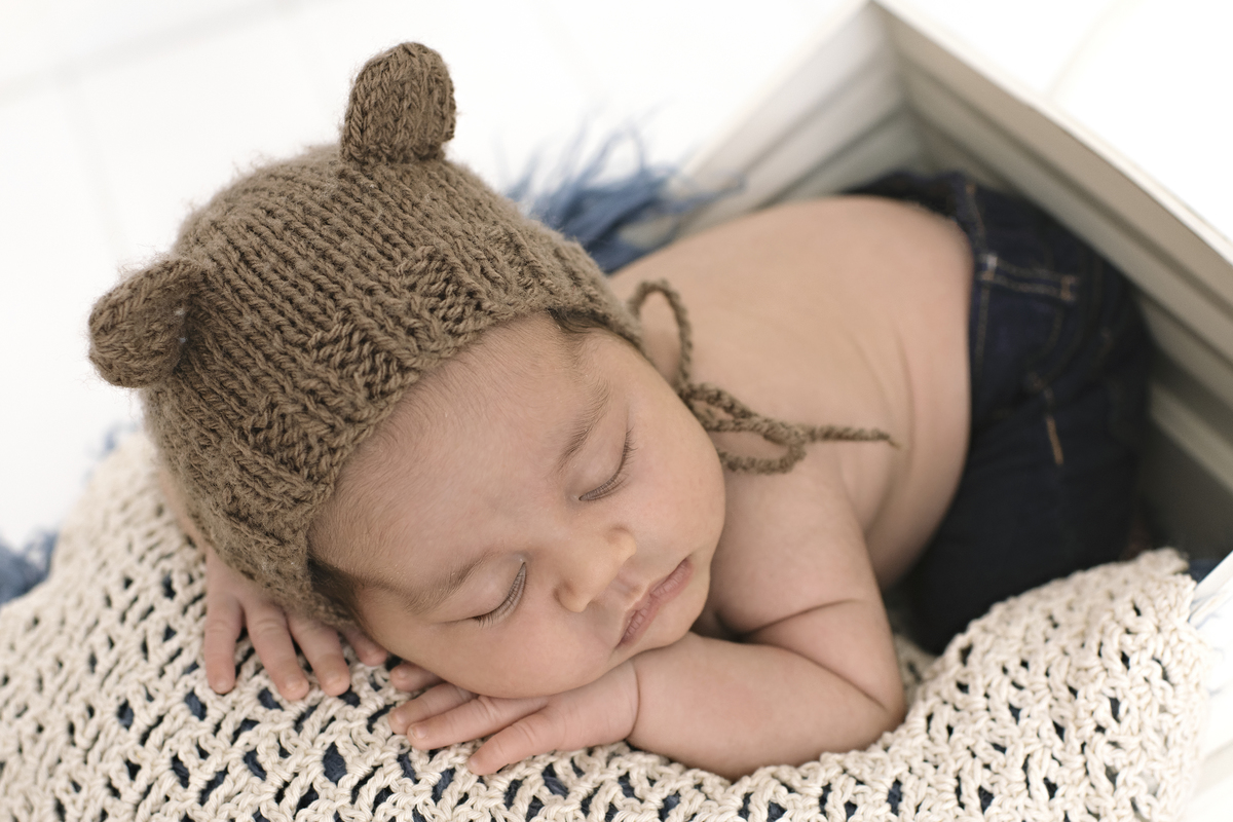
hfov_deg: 37.9
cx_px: 616
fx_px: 1798
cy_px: 411
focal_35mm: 52
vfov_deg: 25.8
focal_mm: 35
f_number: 3.2
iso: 500
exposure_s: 1/200
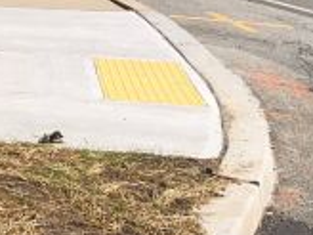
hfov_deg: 13.9
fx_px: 1239
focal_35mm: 137
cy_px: 159
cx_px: -73
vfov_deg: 10.8
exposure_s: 1/2667
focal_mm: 4
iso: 25
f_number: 1.8
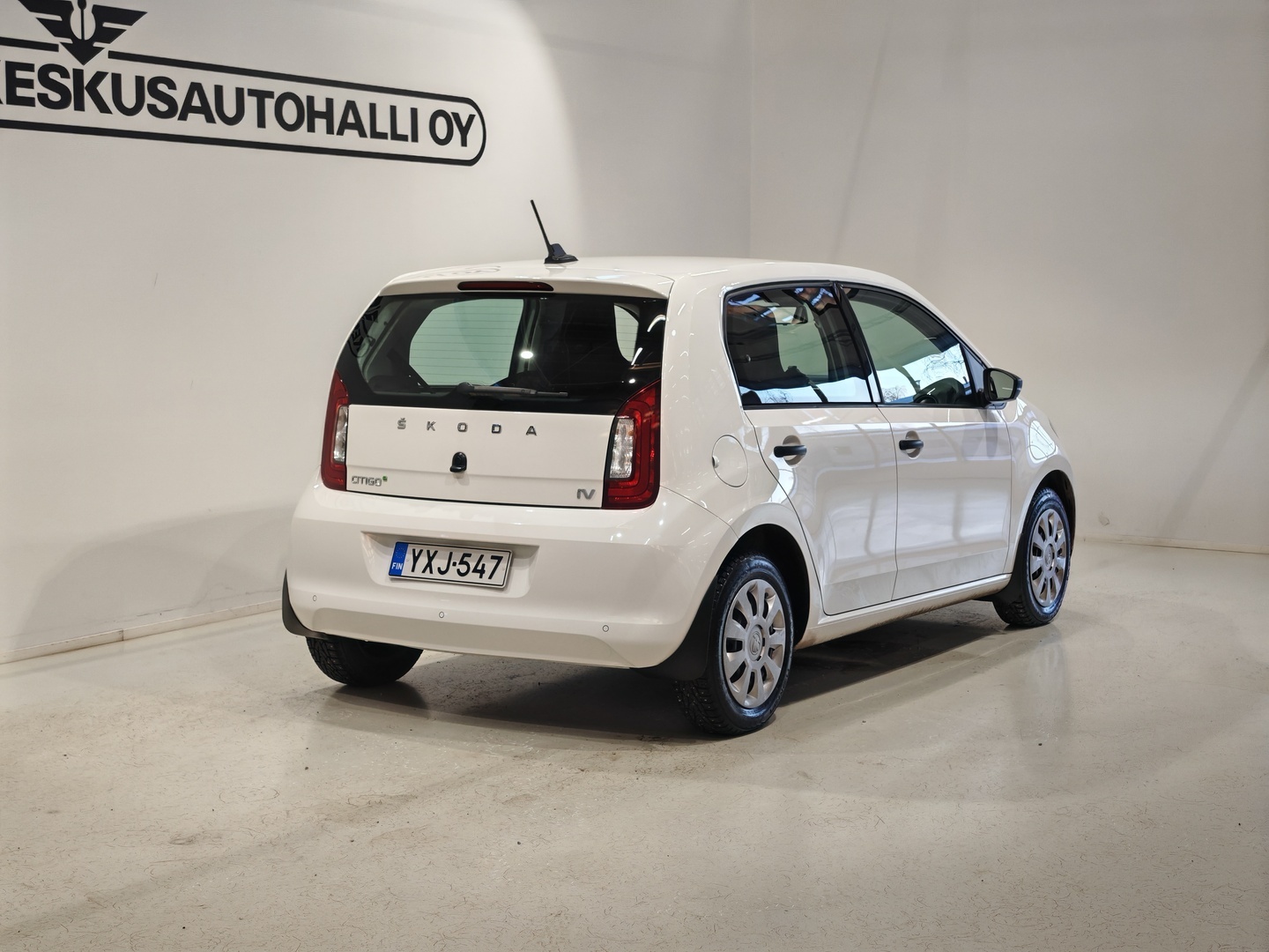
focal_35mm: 55
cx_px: 634
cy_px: 476
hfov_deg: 34.9
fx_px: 2016
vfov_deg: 26.6
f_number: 1.6
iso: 64
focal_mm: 5.4
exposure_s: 1/100
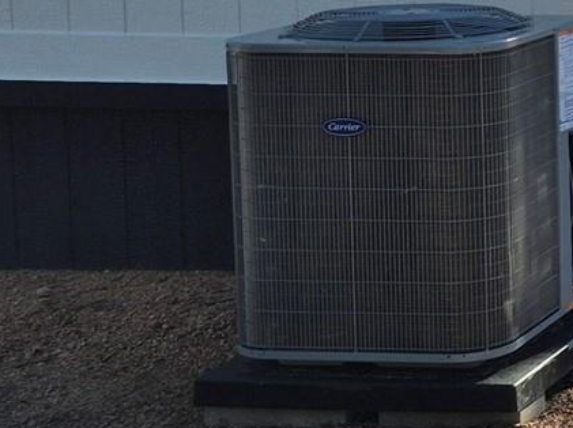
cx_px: 1060
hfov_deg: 15.0
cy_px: -12
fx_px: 1852
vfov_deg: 13.0
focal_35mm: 112
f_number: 1.8
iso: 25
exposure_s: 1/1656
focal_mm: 5.4
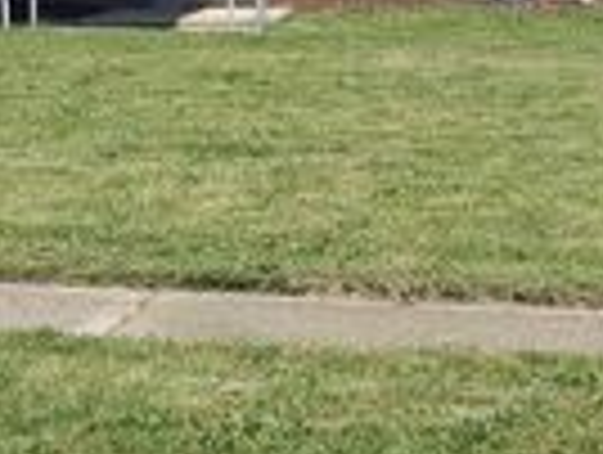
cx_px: 387
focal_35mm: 97
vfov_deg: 15.3
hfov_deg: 20.1
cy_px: 173
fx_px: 1693
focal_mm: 4.3
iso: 50
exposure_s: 1/1341
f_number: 2.4
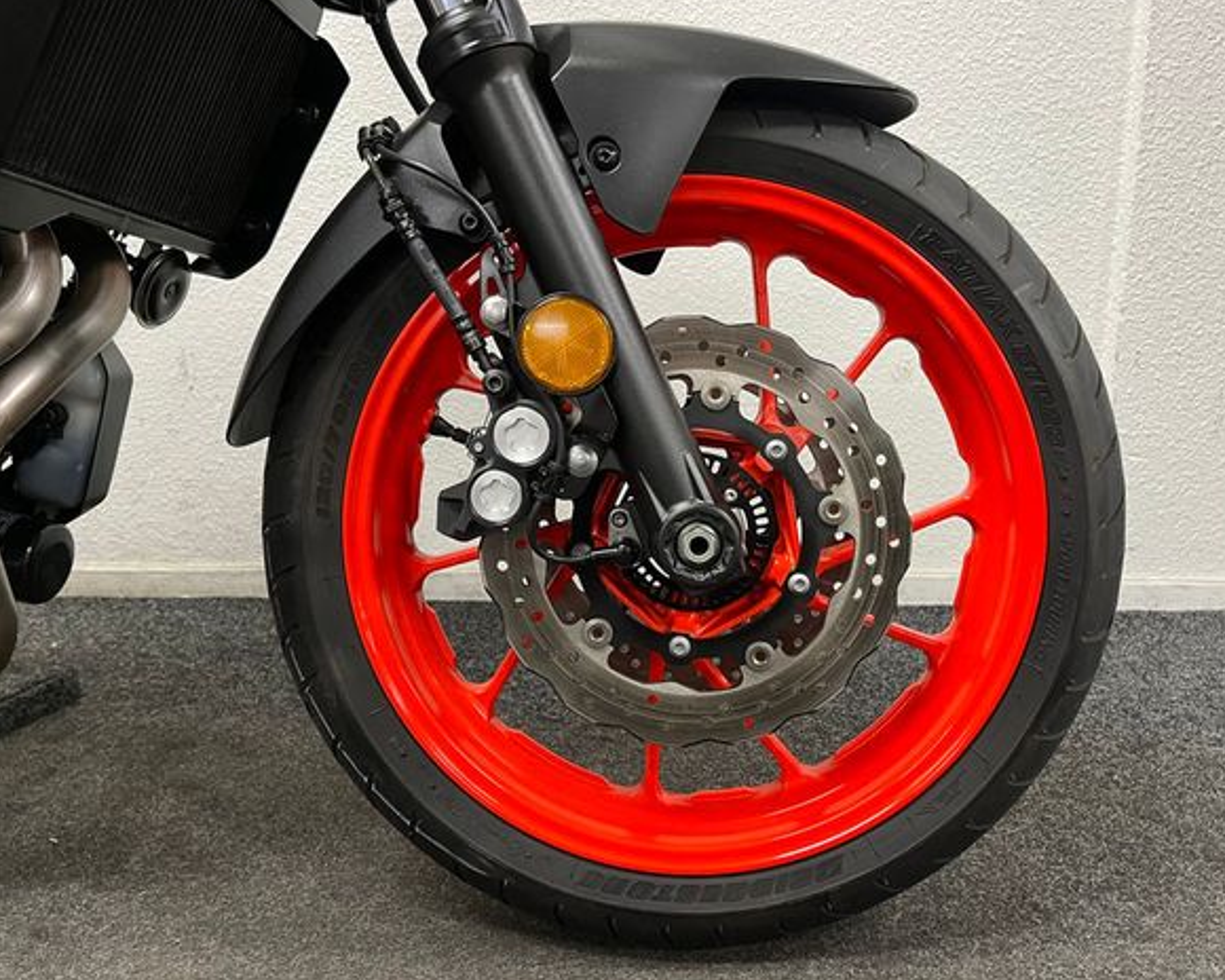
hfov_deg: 62.1
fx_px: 1015
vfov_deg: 51.5
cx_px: 672
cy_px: 479
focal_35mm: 28
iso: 200
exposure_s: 1/50
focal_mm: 5.1
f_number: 1.6
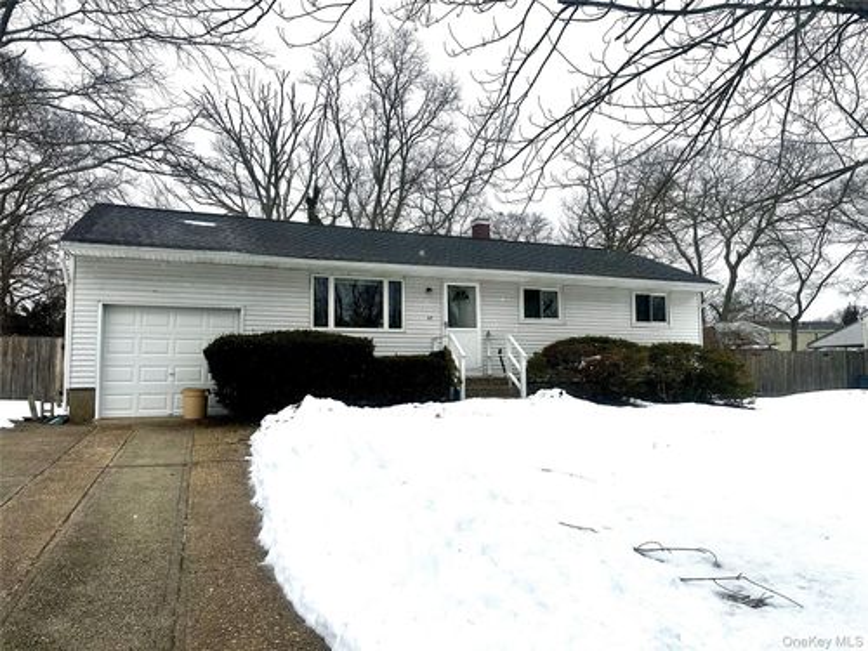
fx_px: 602
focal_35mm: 24
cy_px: 326
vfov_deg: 56.8
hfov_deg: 71.6
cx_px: 434
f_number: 1.78
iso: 80
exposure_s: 1/724
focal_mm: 6.86
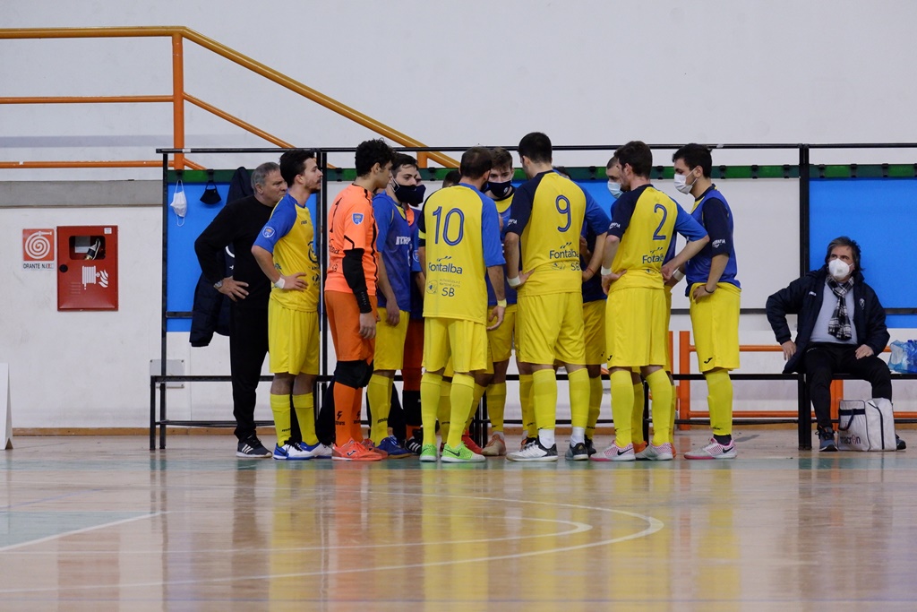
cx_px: 458
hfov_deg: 12.1
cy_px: 306
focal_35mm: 170
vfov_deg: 8.1
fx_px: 4331
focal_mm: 113.8
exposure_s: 1/140
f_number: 5.6
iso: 4000
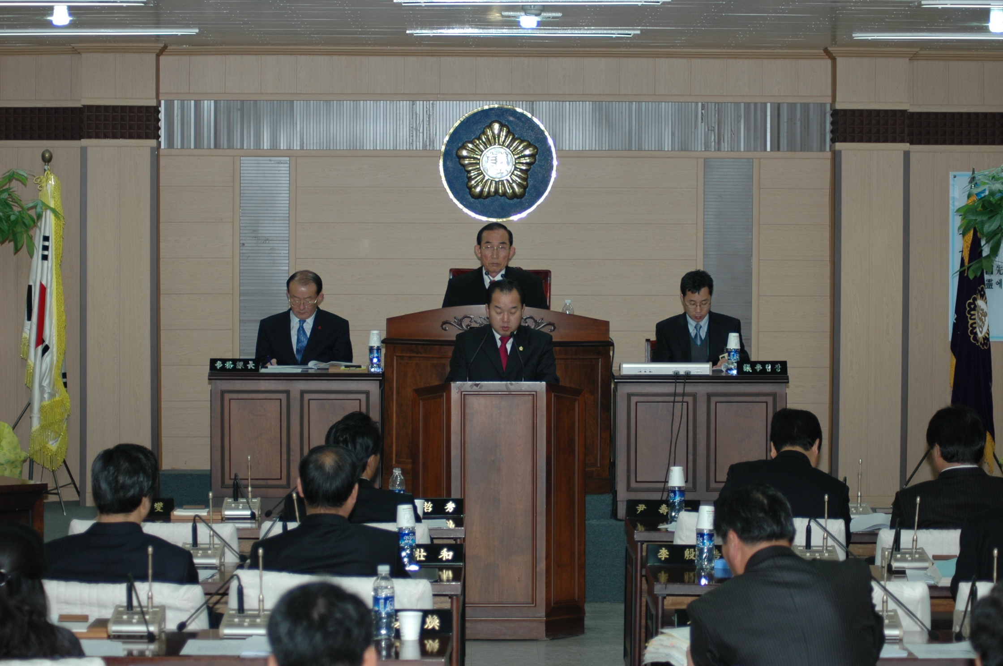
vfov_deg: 13.0
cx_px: 502
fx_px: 2922
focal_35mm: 105
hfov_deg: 19.5
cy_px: 333
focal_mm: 70
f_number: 4.5
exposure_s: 1/60
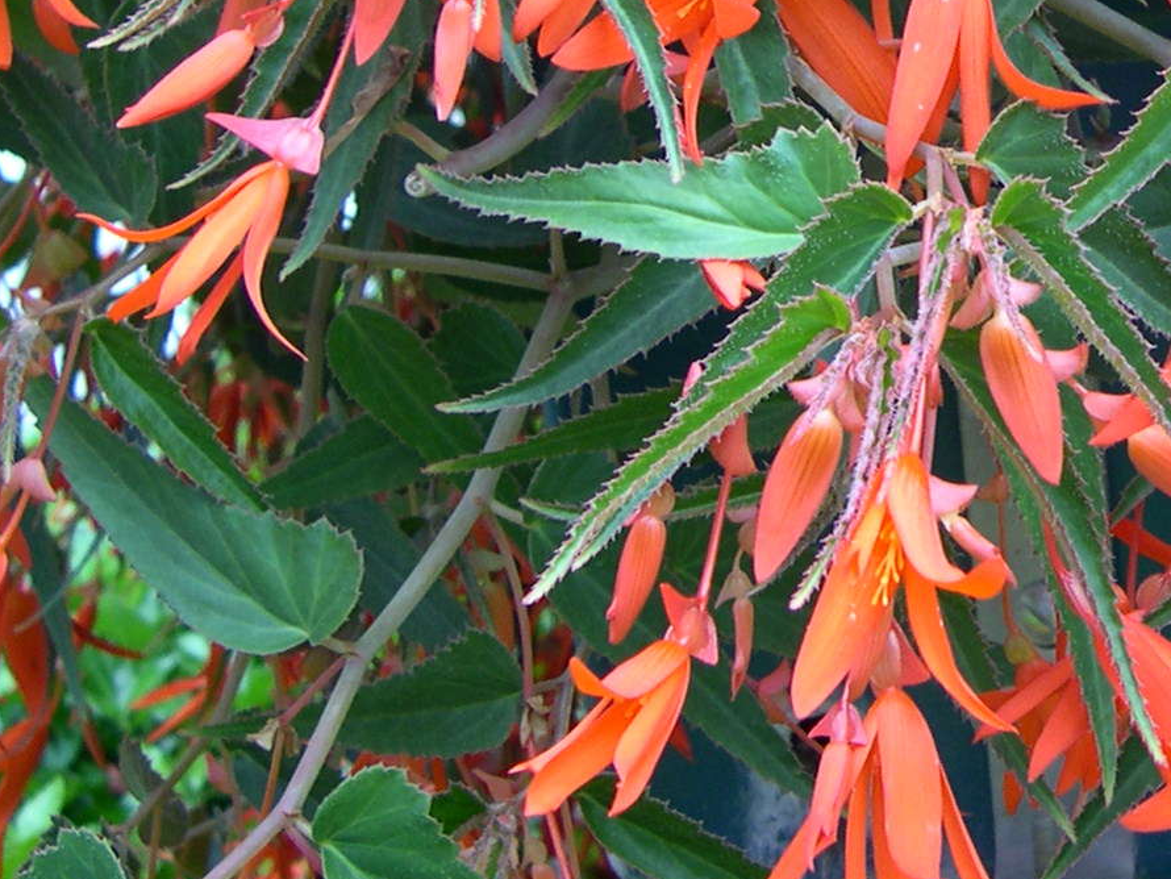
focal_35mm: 97
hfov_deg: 19.6
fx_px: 3282
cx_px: 1171
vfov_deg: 15.1
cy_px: 83
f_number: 2.8
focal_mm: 8
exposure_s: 1/158
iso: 100
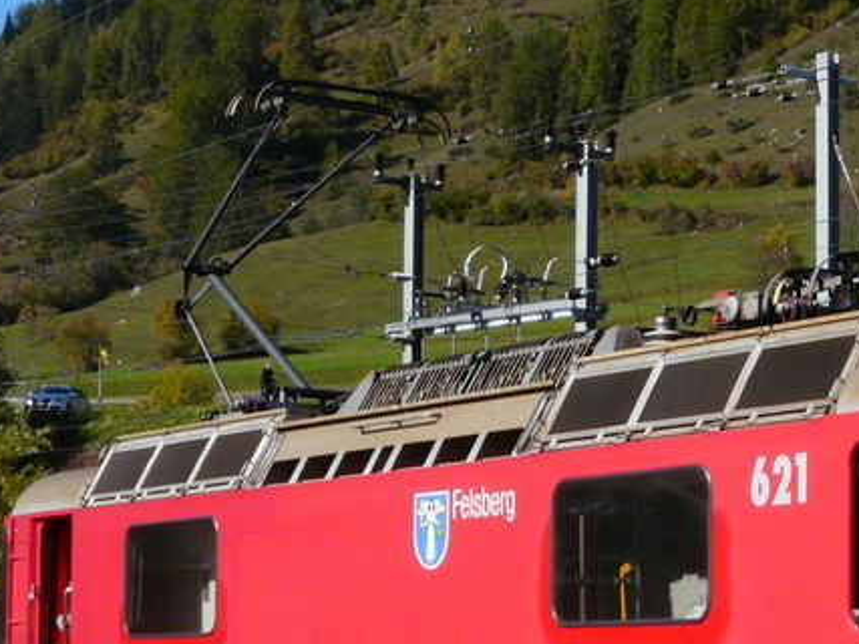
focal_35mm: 110
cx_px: 783
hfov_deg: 17.6
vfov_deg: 13.4
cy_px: 561
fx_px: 2729
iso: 100
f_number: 7.1
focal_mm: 7.7
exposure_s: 1/500
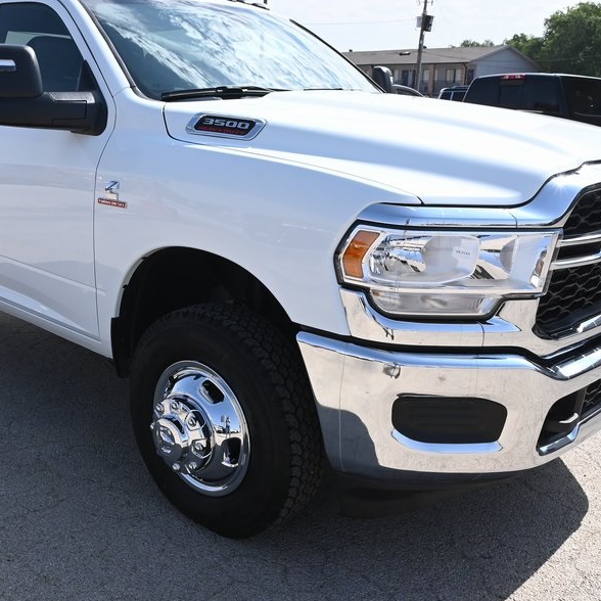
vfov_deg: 44.9
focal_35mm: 37
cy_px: 286
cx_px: 206
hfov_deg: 44.4
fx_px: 727
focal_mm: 17
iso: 500
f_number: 10
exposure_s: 1/640
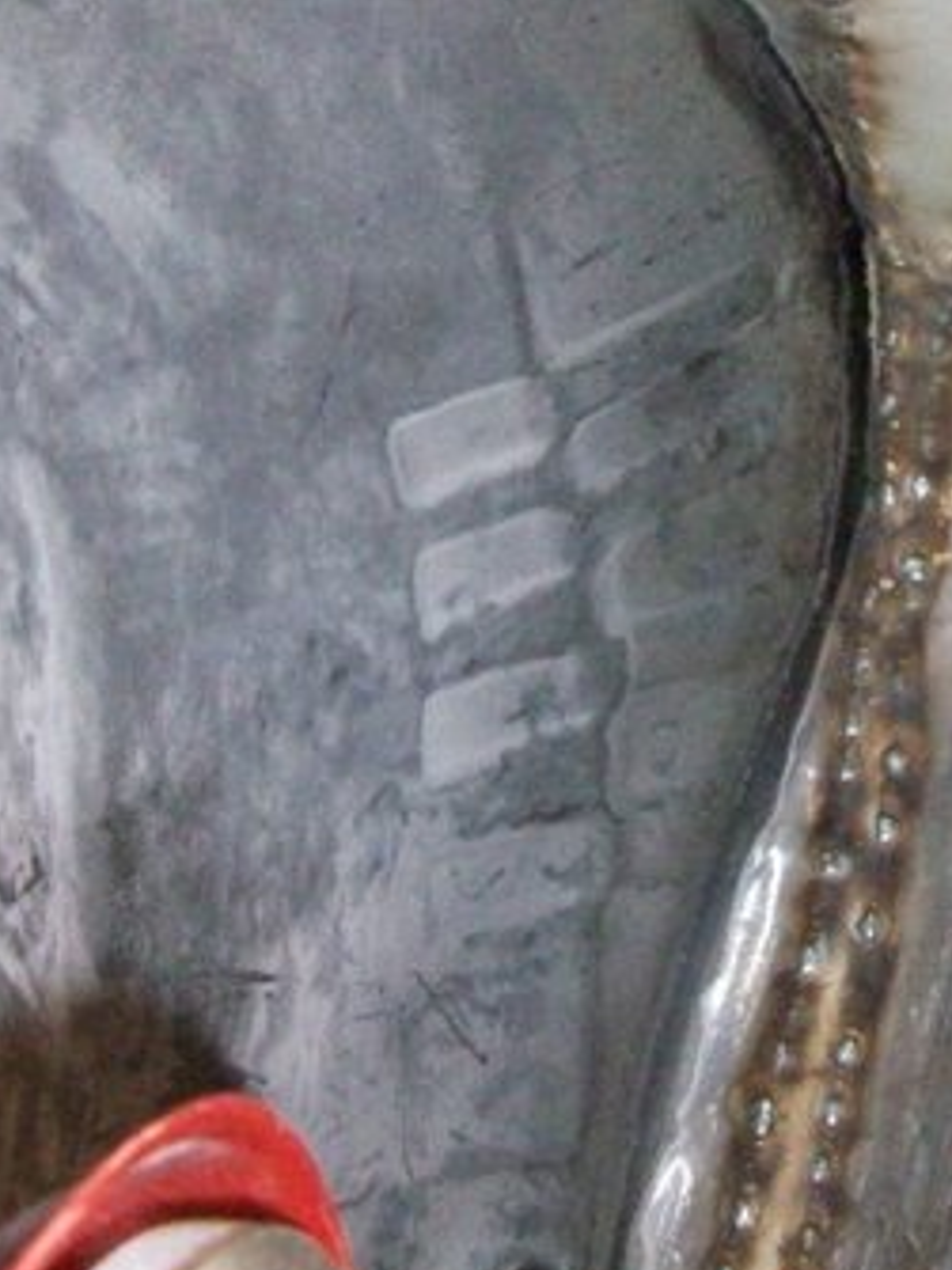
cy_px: 235
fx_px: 2385
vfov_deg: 29.1
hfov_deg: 22.2
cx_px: 778
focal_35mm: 65
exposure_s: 1/128
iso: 800
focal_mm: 5.7
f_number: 2.8
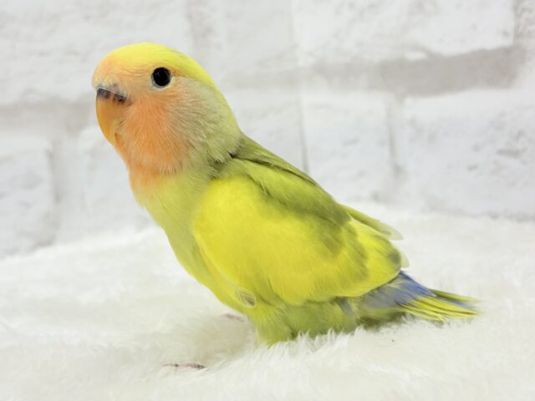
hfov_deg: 36.8
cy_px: 200
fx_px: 804
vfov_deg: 28.0
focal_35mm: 52
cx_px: 268
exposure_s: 1/50
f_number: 1.6
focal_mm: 5.96
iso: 25
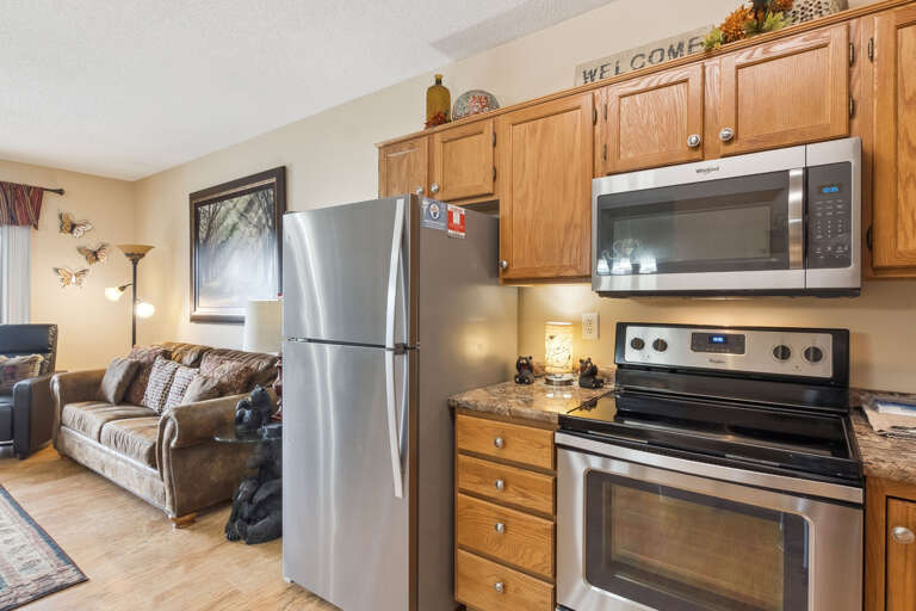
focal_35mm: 18
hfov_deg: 90.0
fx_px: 458
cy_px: 306
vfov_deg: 67.4
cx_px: 458
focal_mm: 12
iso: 800
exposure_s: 1/40
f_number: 8
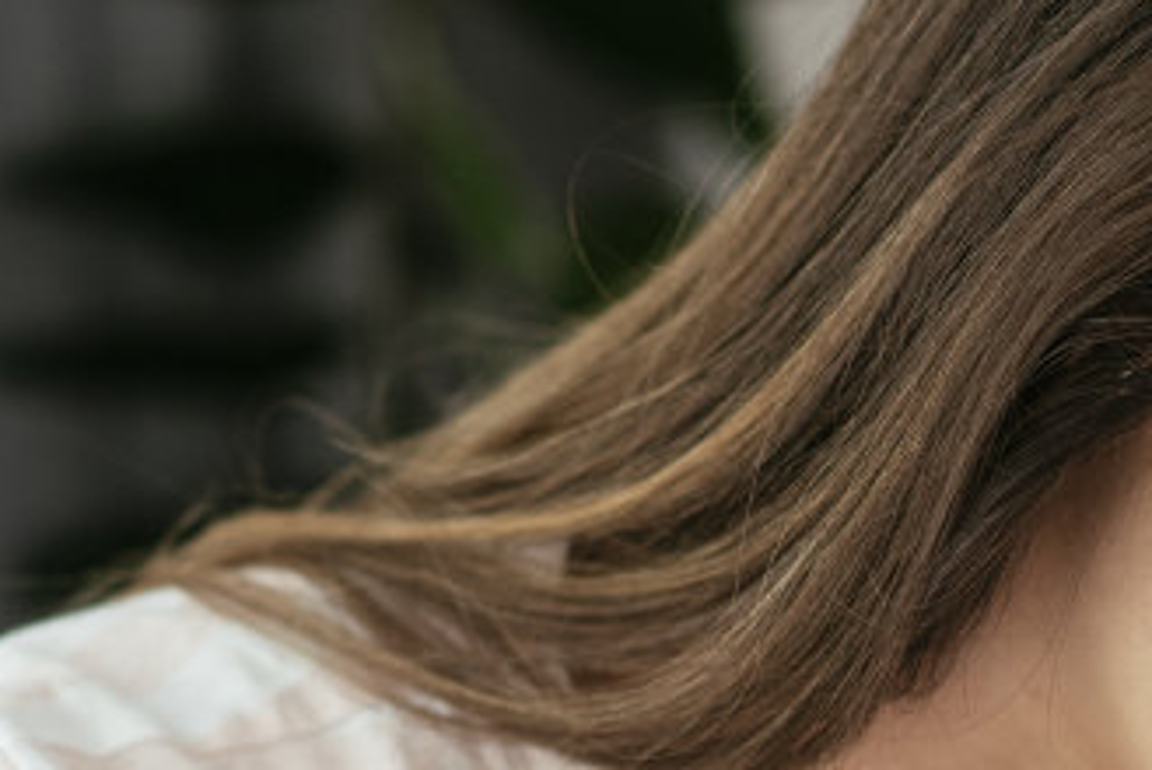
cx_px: 1292
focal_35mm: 510
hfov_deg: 4.0
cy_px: 1321
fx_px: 16334
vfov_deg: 2.7
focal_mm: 105
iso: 160
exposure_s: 1/400
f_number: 2
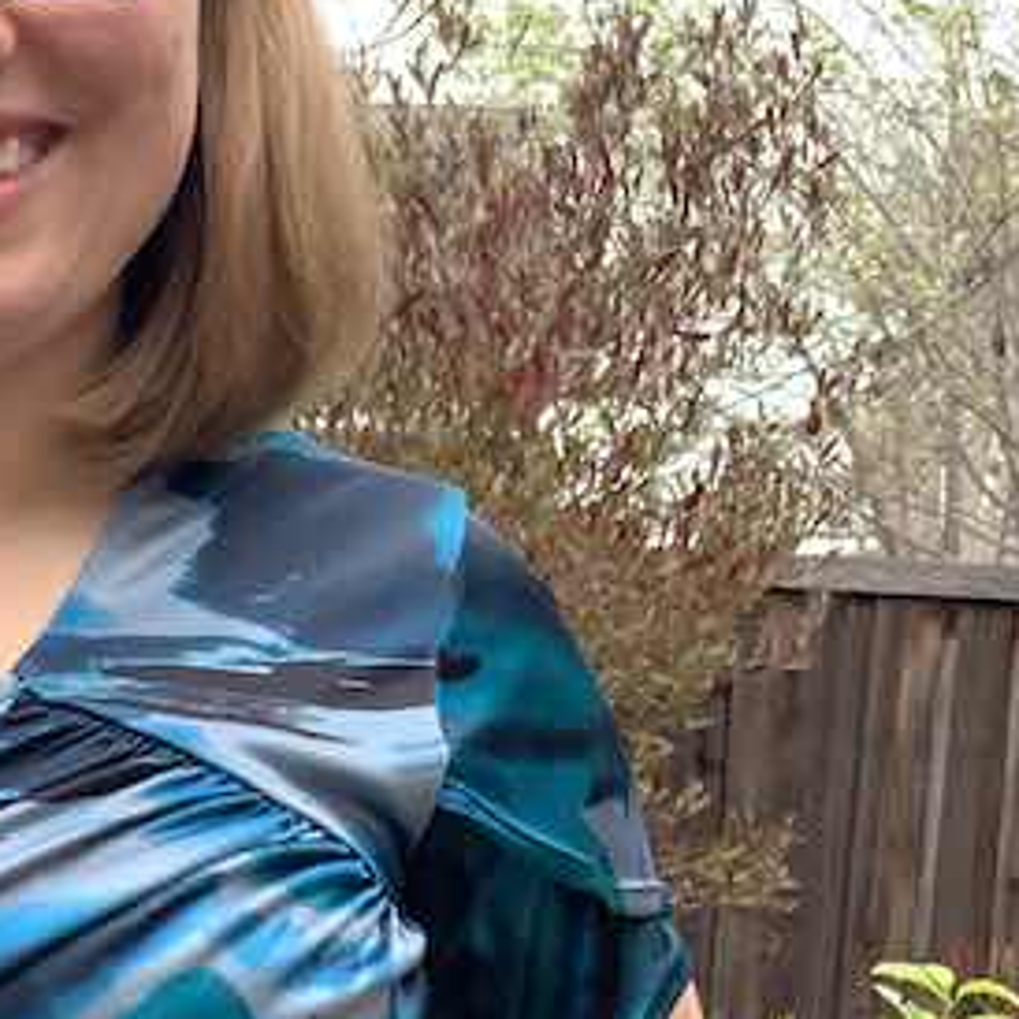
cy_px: 1350
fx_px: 4196
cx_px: 113
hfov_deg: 13.7
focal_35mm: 126
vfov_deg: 13.3
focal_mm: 6
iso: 100
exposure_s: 1/122
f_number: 2.4
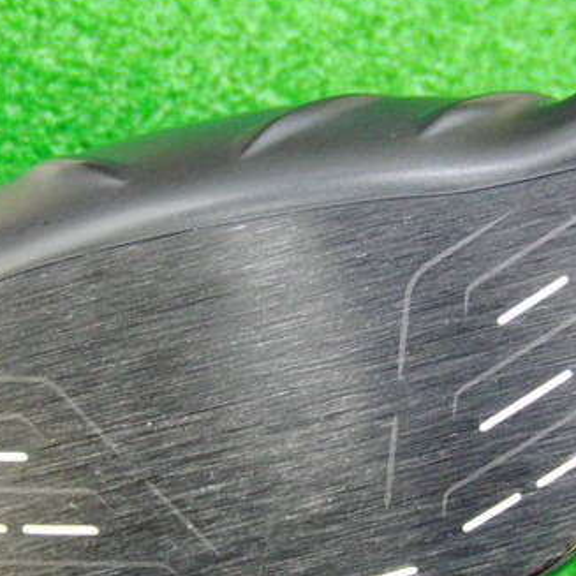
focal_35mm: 64
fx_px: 1205
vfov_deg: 26.7
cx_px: 298
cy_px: 382
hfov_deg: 26.9
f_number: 3.6
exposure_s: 1/10
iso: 400
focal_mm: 6.42
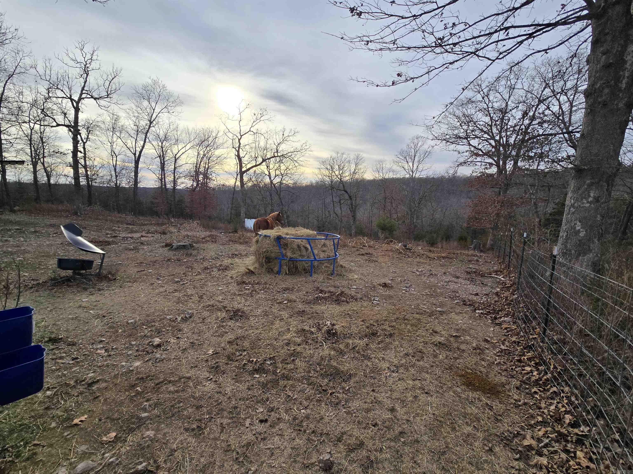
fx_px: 238
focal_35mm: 13
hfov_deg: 106.2
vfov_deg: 89.9
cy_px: 237
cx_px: 316
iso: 50
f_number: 2.2
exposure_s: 1/2005
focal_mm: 2.2
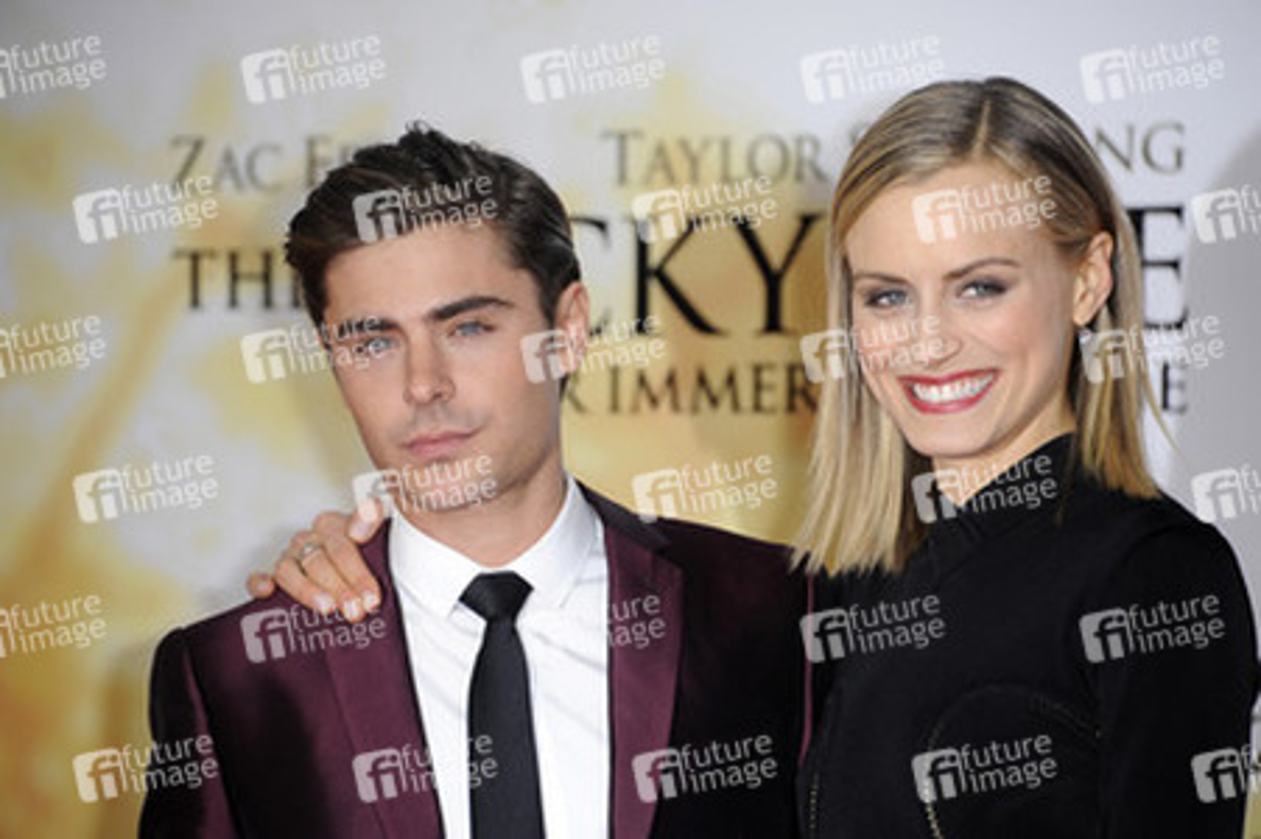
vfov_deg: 5.5
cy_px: 420
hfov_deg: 8.2
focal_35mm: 250
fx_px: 8750
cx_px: 630
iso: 800
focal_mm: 250
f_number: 6.3
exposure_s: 1/250
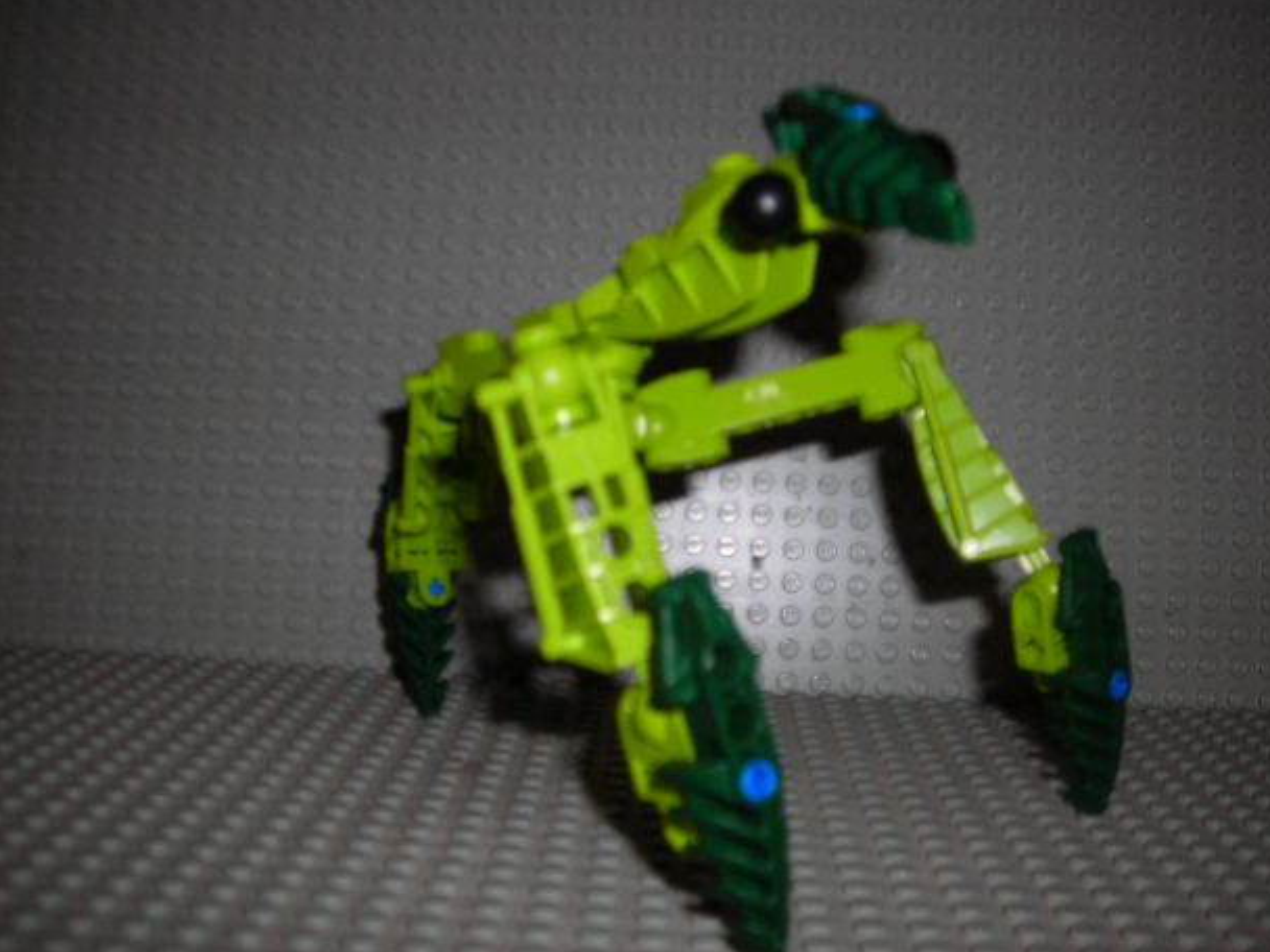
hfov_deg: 46.8
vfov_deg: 36.0
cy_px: 459
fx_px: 1468
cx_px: 664
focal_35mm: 40
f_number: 3.2
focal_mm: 6.3
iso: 50
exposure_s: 1/60.1
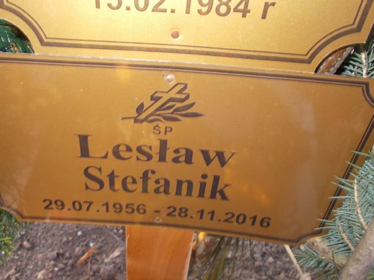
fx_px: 346
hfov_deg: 56.5
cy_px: 138
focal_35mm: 32
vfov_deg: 44.2
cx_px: 155
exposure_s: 1/25
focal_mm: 4.6
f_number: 3.2
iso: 200
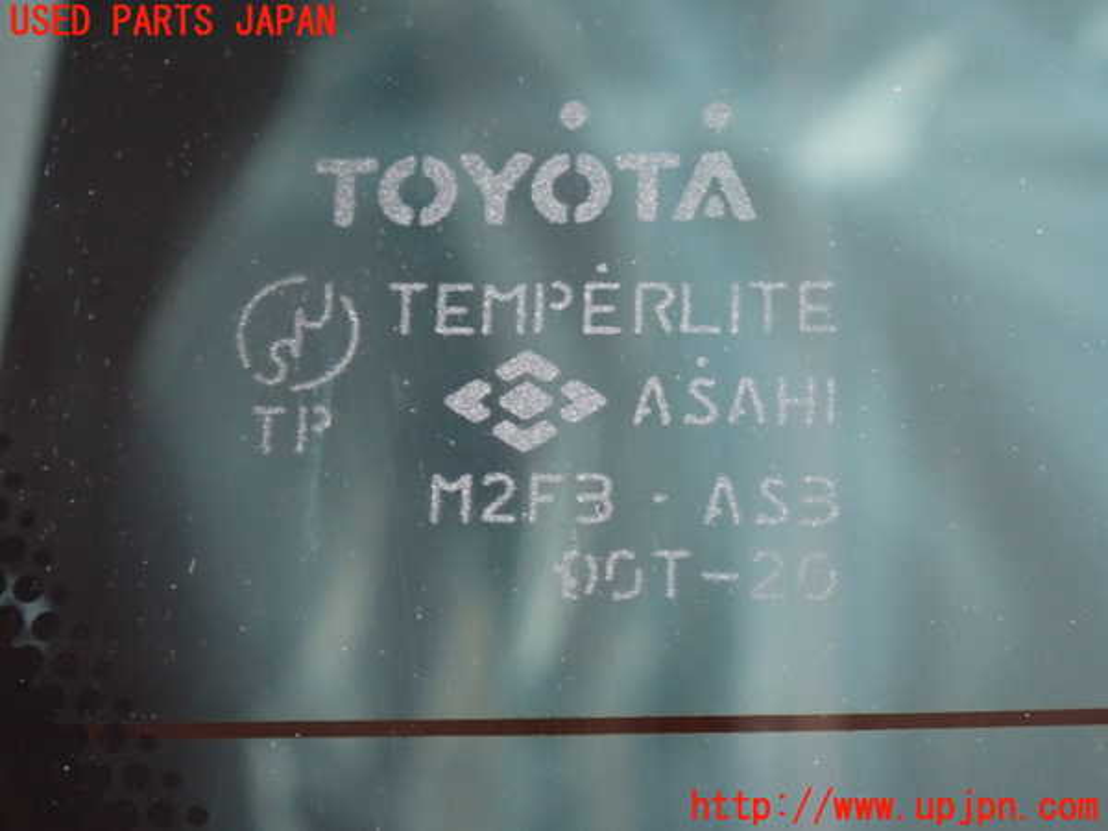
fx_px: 3201
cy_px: 416
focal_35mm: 100
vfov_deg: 14.8
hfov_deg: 19.6
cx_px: 554
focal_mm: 18
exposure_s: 1/30
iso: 800
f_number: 4.9
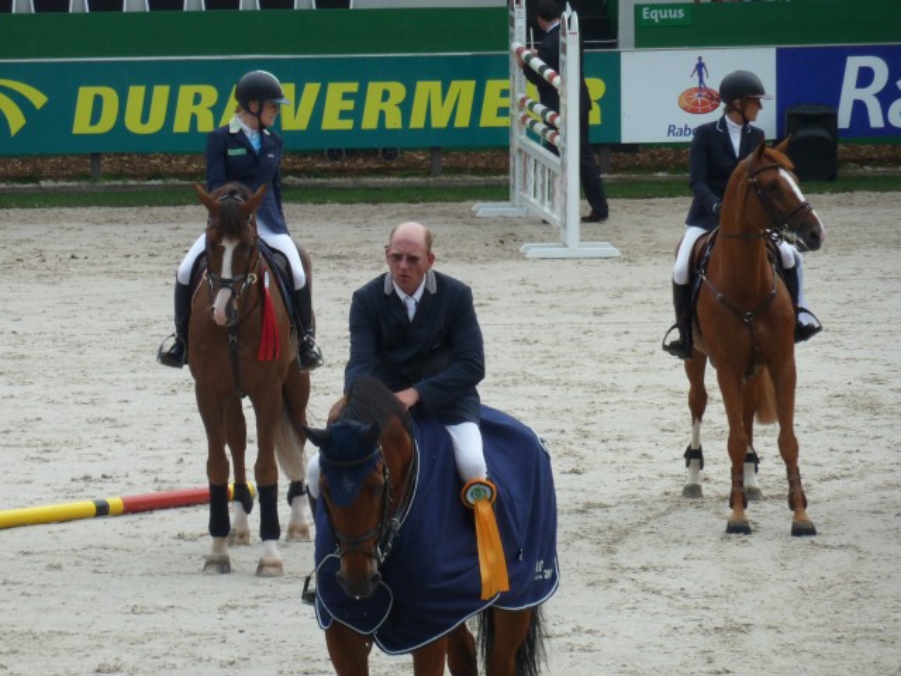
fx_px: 7809
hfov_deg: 6.6
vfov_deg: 5.0
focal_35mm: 300
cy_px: 338
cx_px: 450
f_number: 4.9
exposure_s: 1/200
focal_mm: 49.2
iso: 80
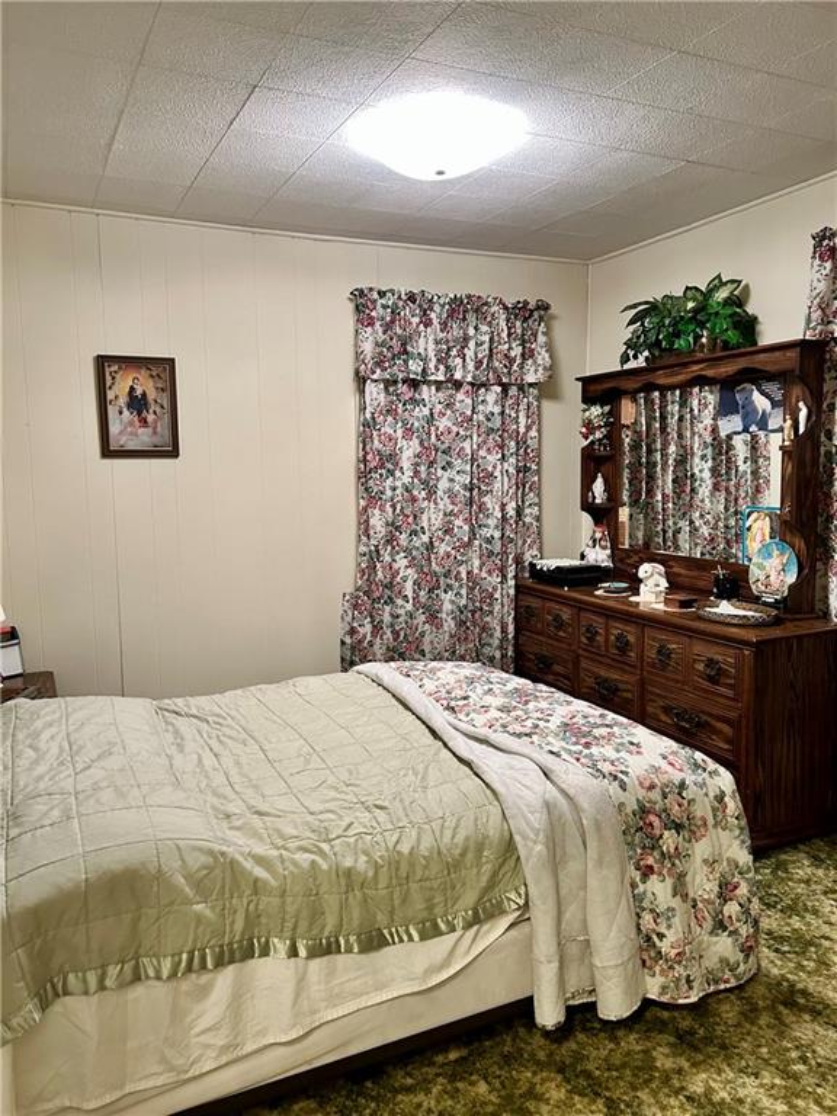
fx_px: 838
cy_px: 558
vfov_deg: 67.3
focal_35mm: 26
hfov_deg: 53.1
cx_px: 418
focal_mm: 5.7
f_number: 1.5
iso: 250
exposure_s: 1/60
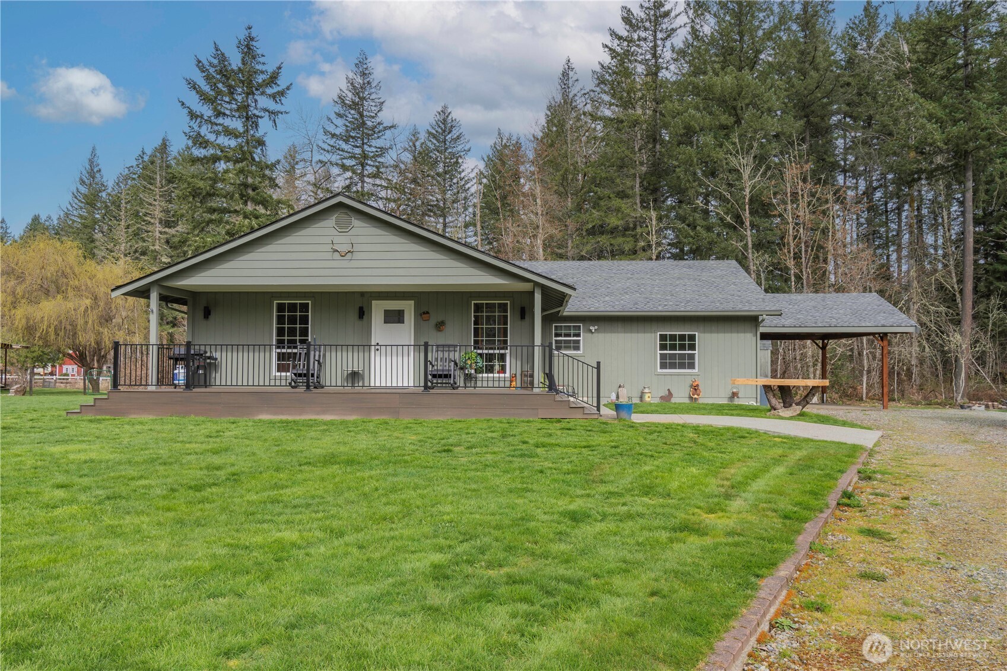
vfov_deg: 47.9
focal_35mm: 27
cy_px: 336
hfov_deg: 67.4
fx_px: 755
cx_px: 504
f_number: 9
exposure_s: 1/125
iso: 100
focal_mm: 18
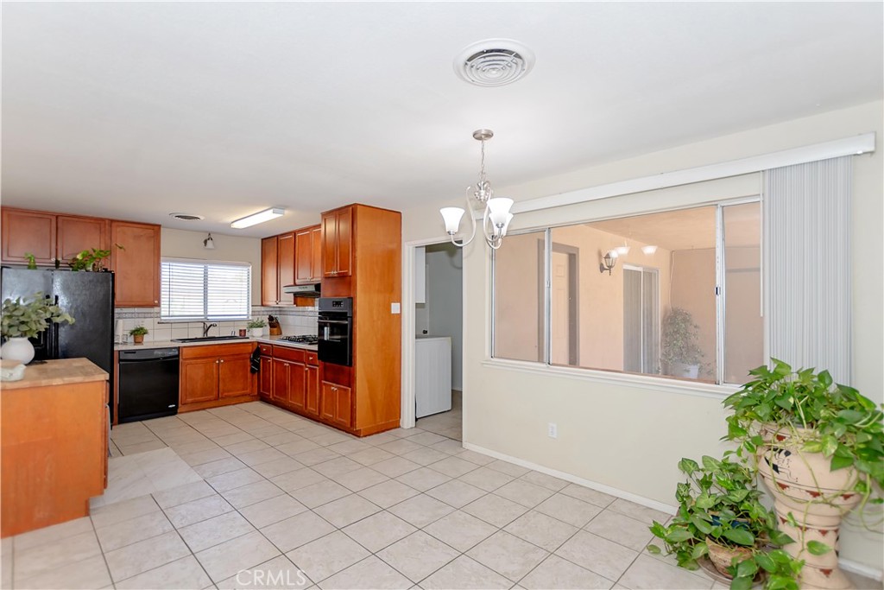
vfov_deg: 73.8
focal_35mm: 16
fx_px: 393
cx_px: 442
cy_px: 295
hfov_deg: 96.7
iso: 100
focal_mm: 11
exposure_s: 1/100
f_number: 3.5
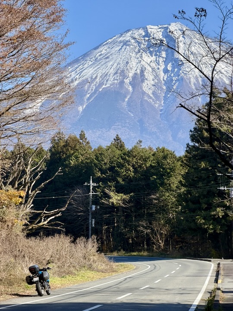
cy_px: 156
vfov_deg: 19.6
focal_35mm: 100
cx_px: 116
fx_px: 897
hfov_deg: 14.8
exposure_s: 1/631
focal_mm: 16.89
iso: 40
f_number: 2.8
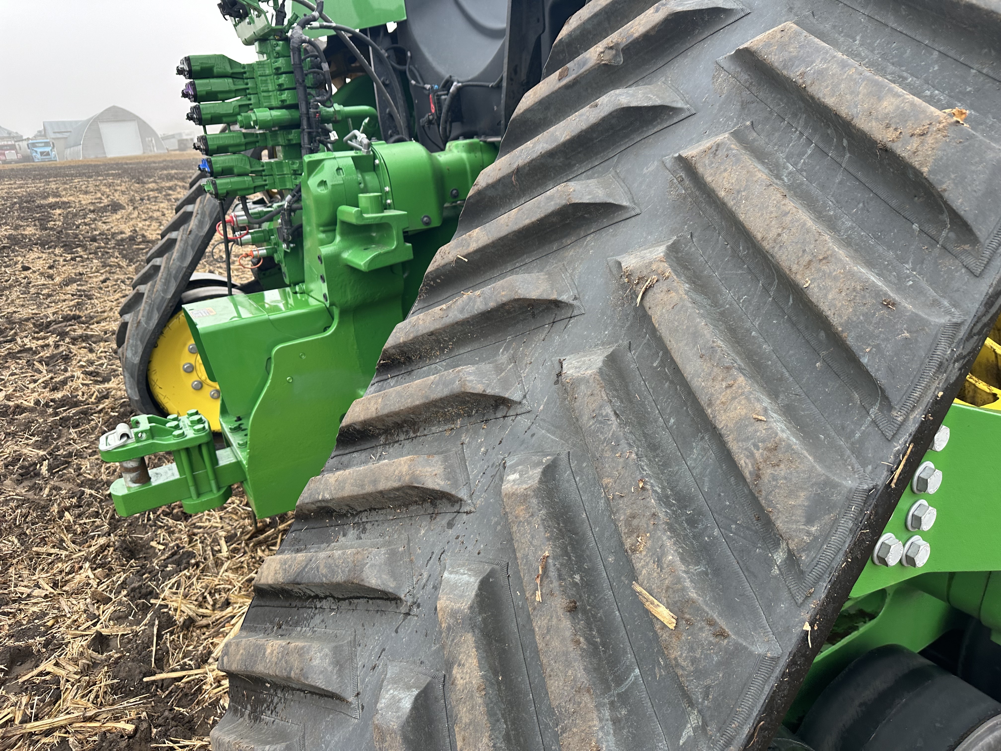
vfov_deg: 56.8
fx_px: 694
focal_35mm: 24
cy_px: 376
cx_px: 500
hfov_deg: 71.6
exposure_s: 1/121
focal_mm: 6.86
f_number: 1.78
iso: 100
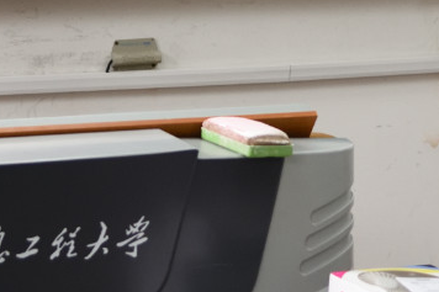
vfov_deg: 7.7
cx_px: 270
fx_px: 2084
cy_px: -281
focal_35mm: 171
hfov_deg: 12.0
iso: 1600
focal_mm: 38
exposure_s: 1/200
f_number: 4
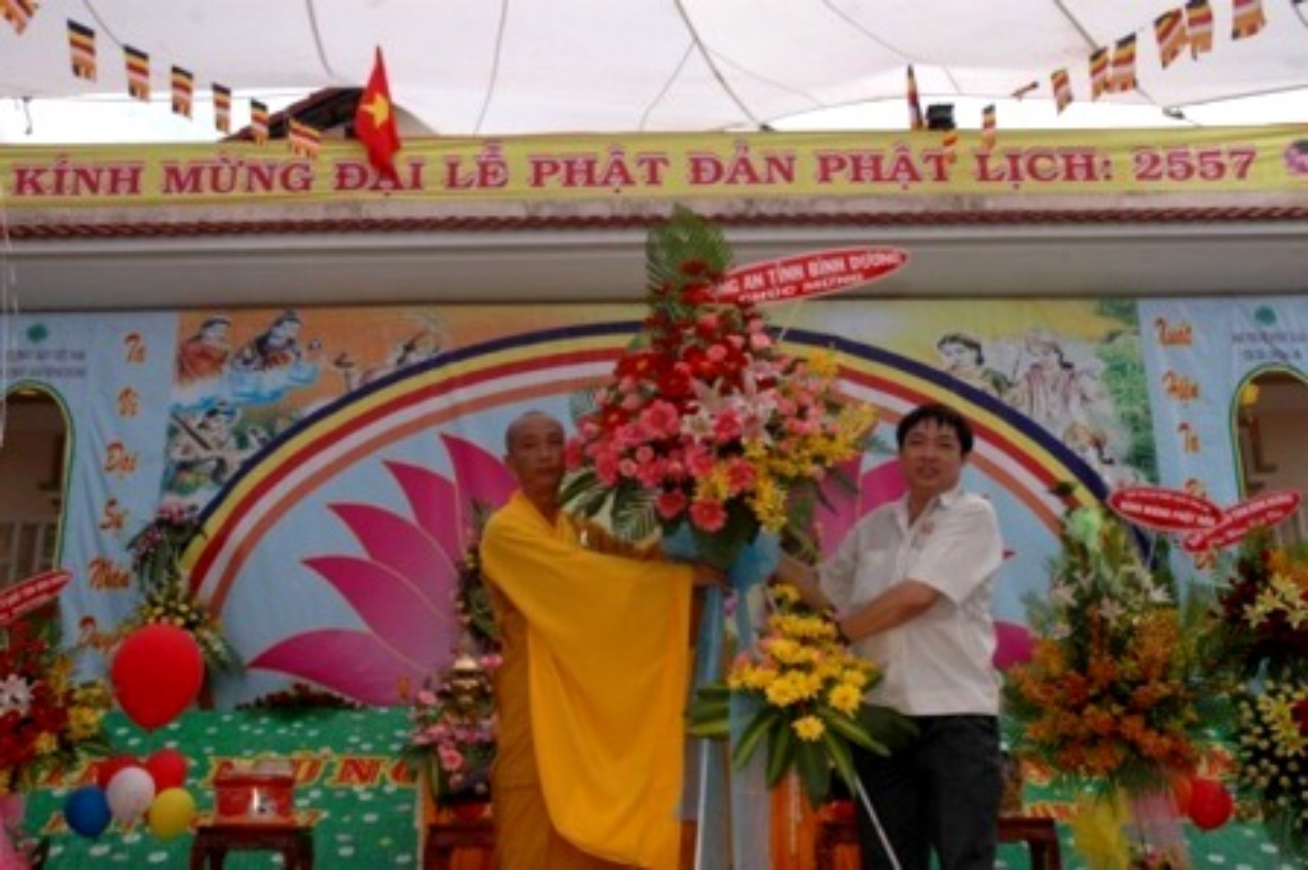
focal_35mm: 38
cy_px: 435
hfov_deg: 51.3
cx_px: 654
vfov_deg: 35.4
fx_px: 1361
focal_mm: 25
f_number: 8
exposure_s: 1/250
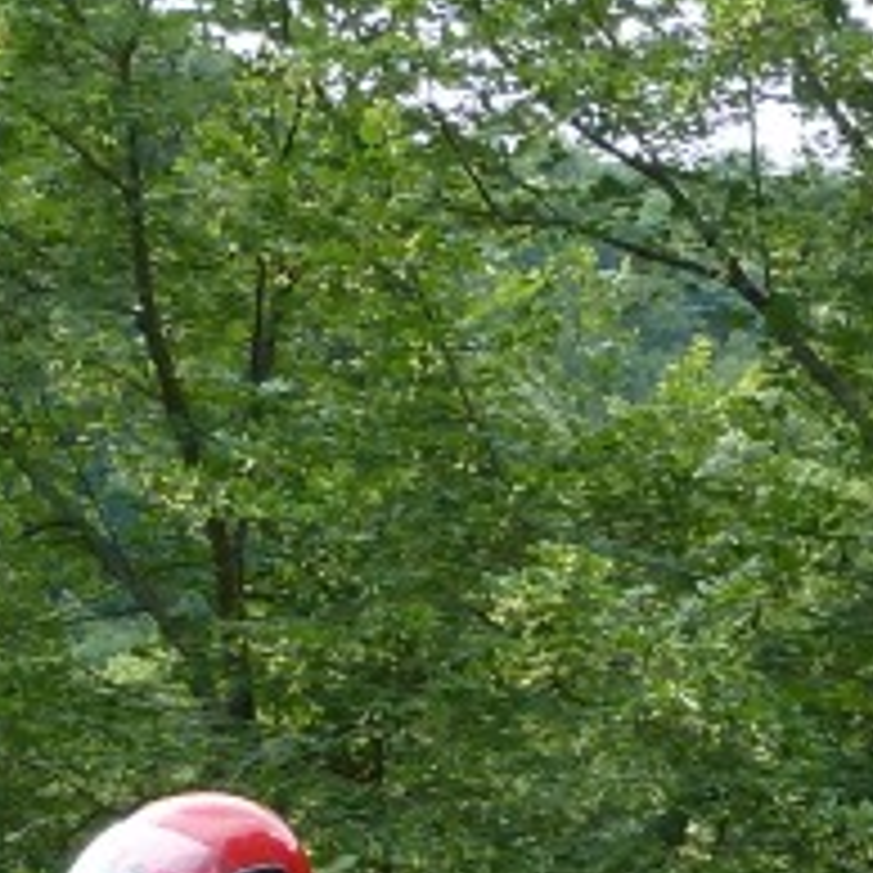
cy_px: 1544
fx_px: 5336
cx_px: 1454
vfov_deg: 9.0
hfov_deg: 9.0
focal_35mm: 187
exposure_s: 1/250
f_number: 4
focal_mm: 6.5
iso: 160
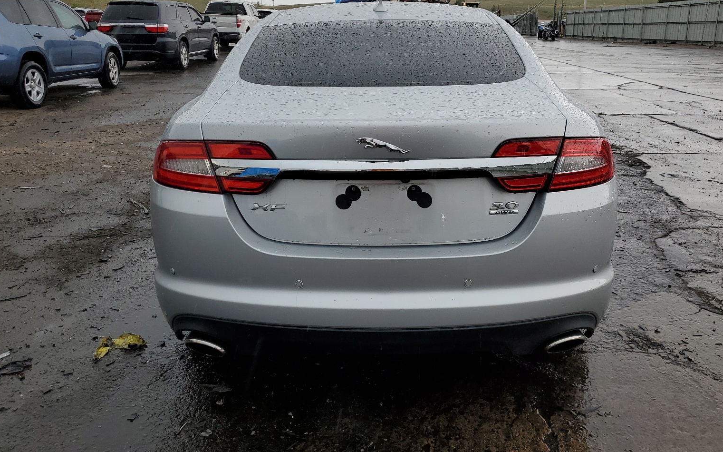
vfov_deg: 42.9
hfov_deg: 64.6
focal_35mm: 29
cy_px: 175
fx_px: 571
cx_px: 368
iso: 50
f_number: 1.5
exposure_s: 1/500
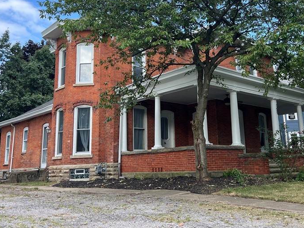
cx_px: 173
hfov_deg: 47.7
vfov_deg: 36.6
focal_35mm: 39
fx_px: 342
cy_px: 88
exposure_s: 1/597
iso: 50
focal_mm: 5.7
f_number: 1.5
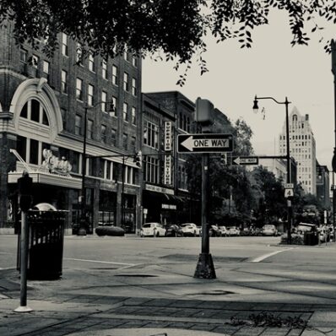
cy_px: 168
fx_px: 648
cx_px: 125
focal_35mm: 59
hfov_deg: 29.0
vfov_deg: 29.1
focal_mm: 31
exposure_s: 1/400
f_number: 8
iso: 400
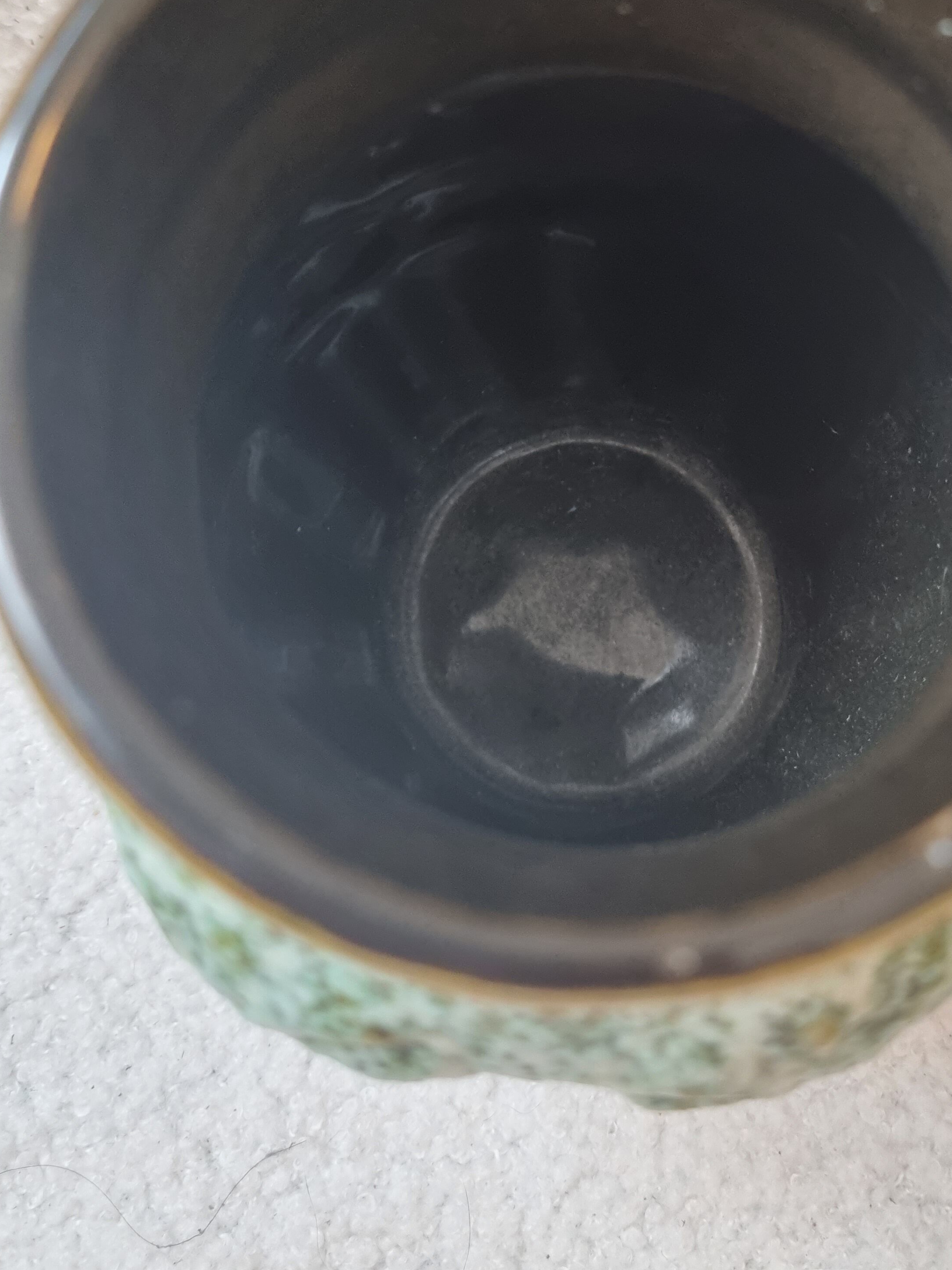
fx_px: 1320
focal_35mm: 36
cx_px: 619
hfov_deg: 39.3
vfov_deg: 50.4
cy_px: 422
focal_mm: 5.4
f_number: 1.8
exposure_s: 1/40
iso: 640
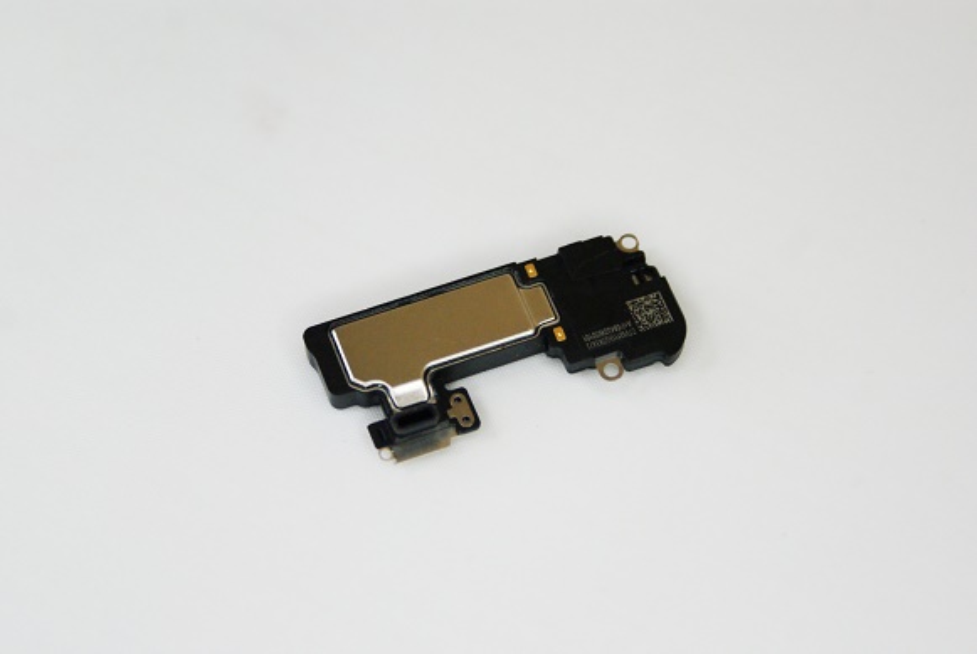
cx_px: 488
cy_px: 327
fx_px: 2853
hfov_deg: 19.4
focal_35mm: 105
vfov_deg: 13.1
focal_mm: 70
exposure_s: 1/160
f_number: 5.6
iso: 1600
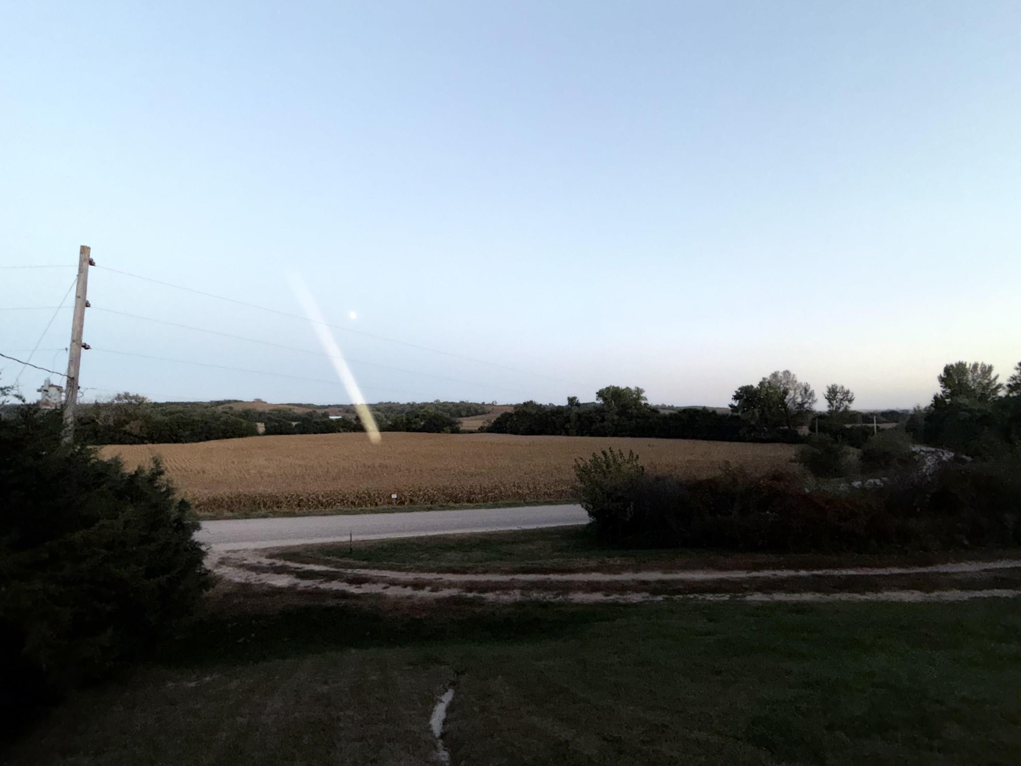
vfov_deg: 81.7
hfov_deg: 98.1
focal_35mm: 15
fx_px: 442
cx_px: 485
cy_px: 399
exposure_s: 1/66
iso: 400
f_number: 2.2
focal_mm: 2.22
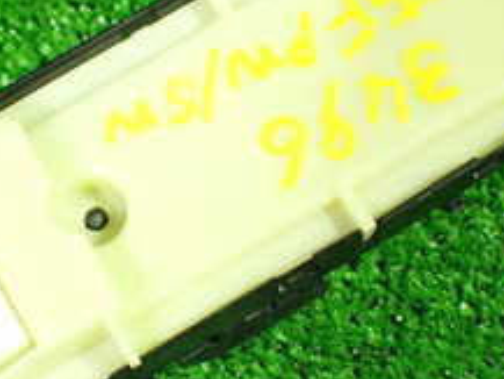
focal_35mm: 83
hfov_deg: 23.4
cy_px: 237
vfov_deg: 17.8
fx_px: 1209
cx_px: 158
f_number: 2.3
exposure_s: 1/30
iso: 800
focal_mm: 5.4
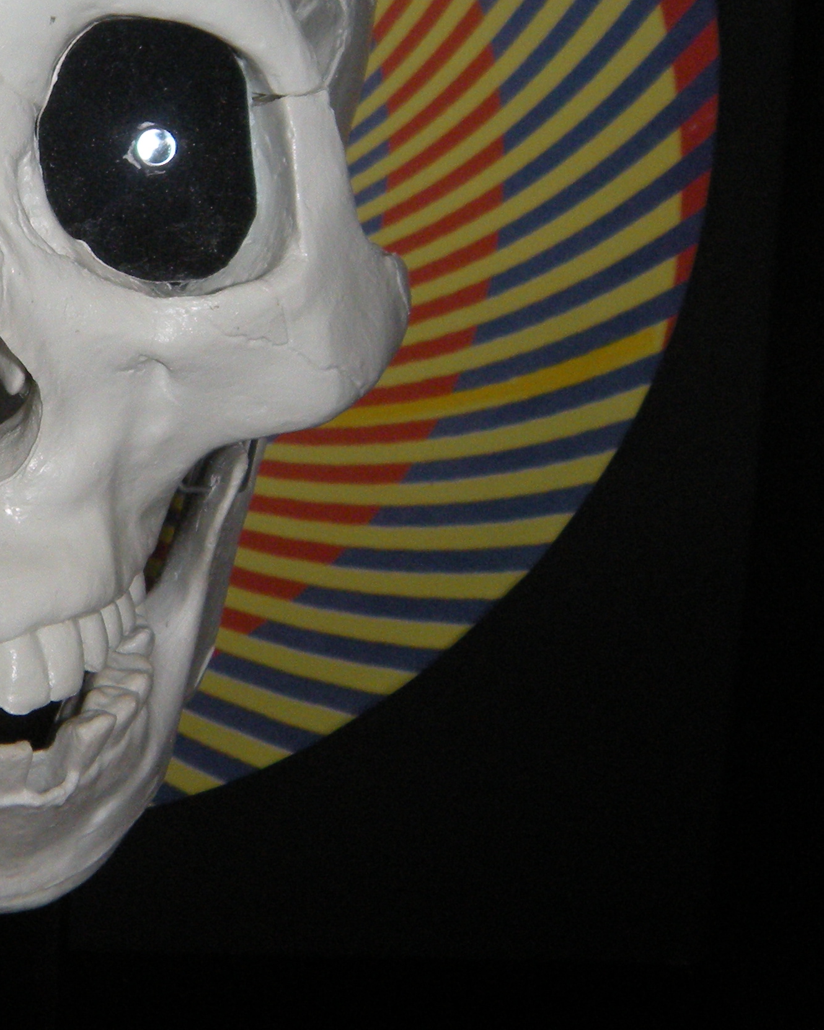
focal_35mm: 75
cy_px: 286
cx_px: -95
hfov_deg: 19.5
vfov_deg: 25.2
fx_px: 2287
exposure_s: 1/60
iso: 200
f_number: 3.8
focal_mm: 5.9
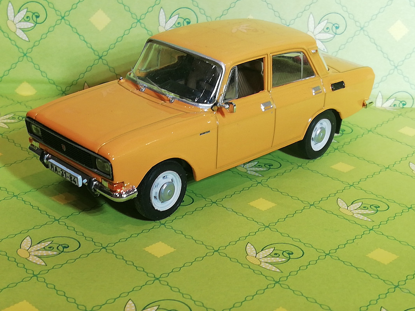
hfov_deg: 29.8
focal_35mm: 65
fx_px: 779
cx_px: 208
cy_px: 156
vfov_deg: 22.6
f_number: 2.2
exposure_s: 1/33.3
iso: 100
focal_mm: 3.46
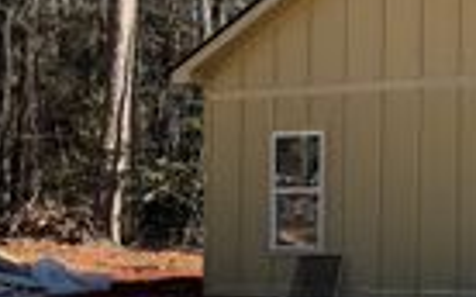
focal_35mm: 92
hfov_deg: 18.1
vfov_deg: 14.2
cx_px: 845
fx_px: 1193
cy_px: 171
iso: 80
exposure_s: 1/2105
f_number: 1.78
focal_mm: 6.76
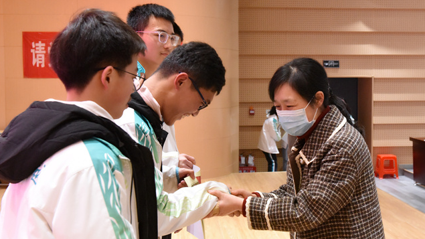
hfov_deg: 45.5
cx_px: 216
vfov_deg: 26.5
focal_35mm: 45
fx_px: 507
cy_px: 118
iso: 6400
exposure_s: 1/125
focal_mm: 42
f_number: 5.6
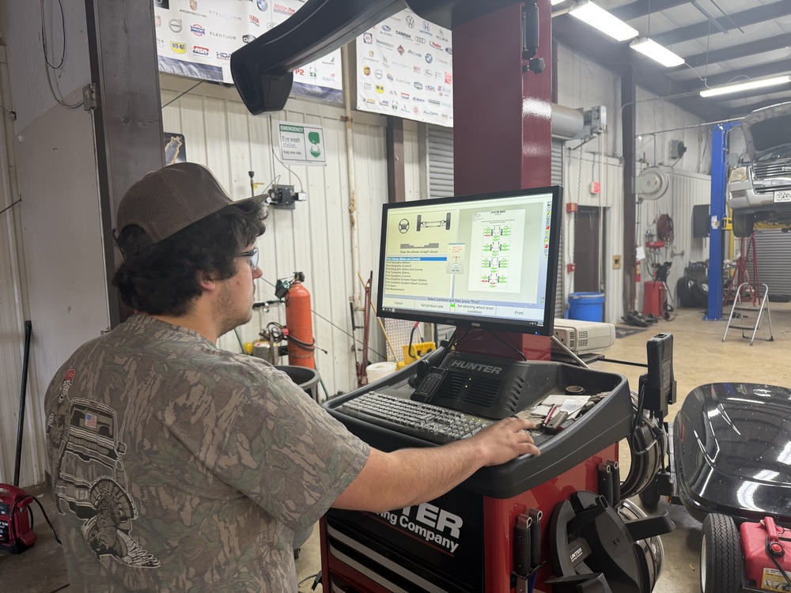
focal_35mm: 24
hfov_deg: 71.6
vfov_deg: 56.8
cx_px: 396
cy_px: 296
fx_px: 548
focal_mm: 6.76
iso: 125
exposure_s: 1/51
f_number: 1.78
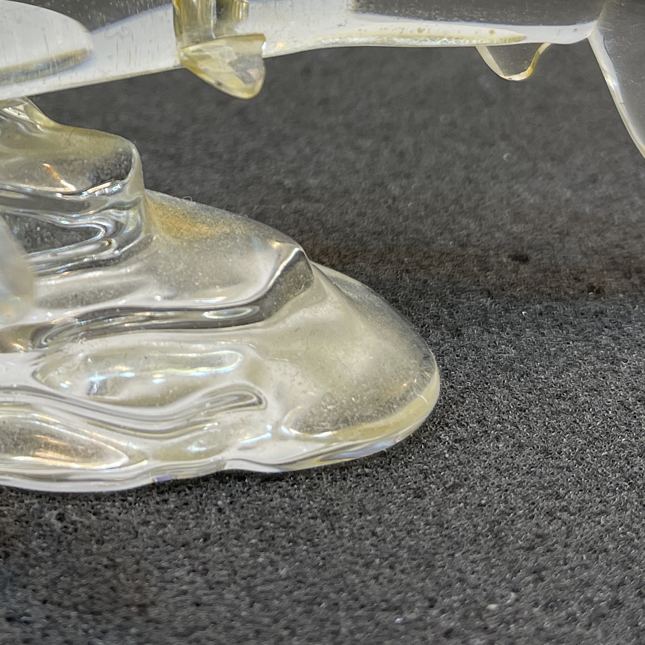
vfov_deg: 23.7
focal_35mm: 70
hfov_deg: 24.1
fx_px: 1476
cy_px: 11
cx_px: 89
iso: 50
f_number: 1.6
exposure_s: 1/121
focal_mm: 5.1
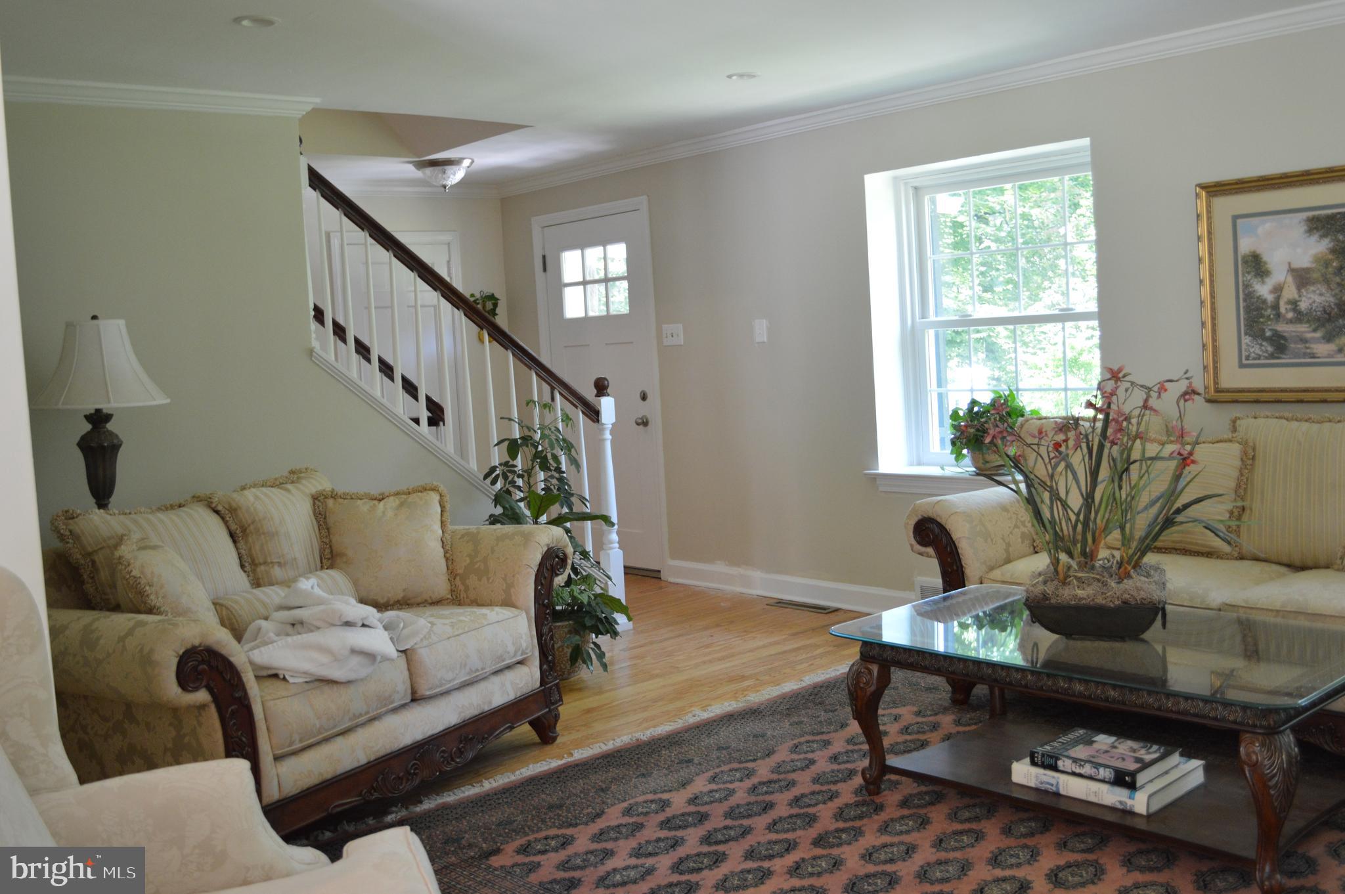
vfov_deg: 39.9
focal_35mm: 33
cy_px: 447
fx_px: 1232
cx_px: 672
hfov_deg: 57.3
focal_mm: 22
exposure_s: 1/50
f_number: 4
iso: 800
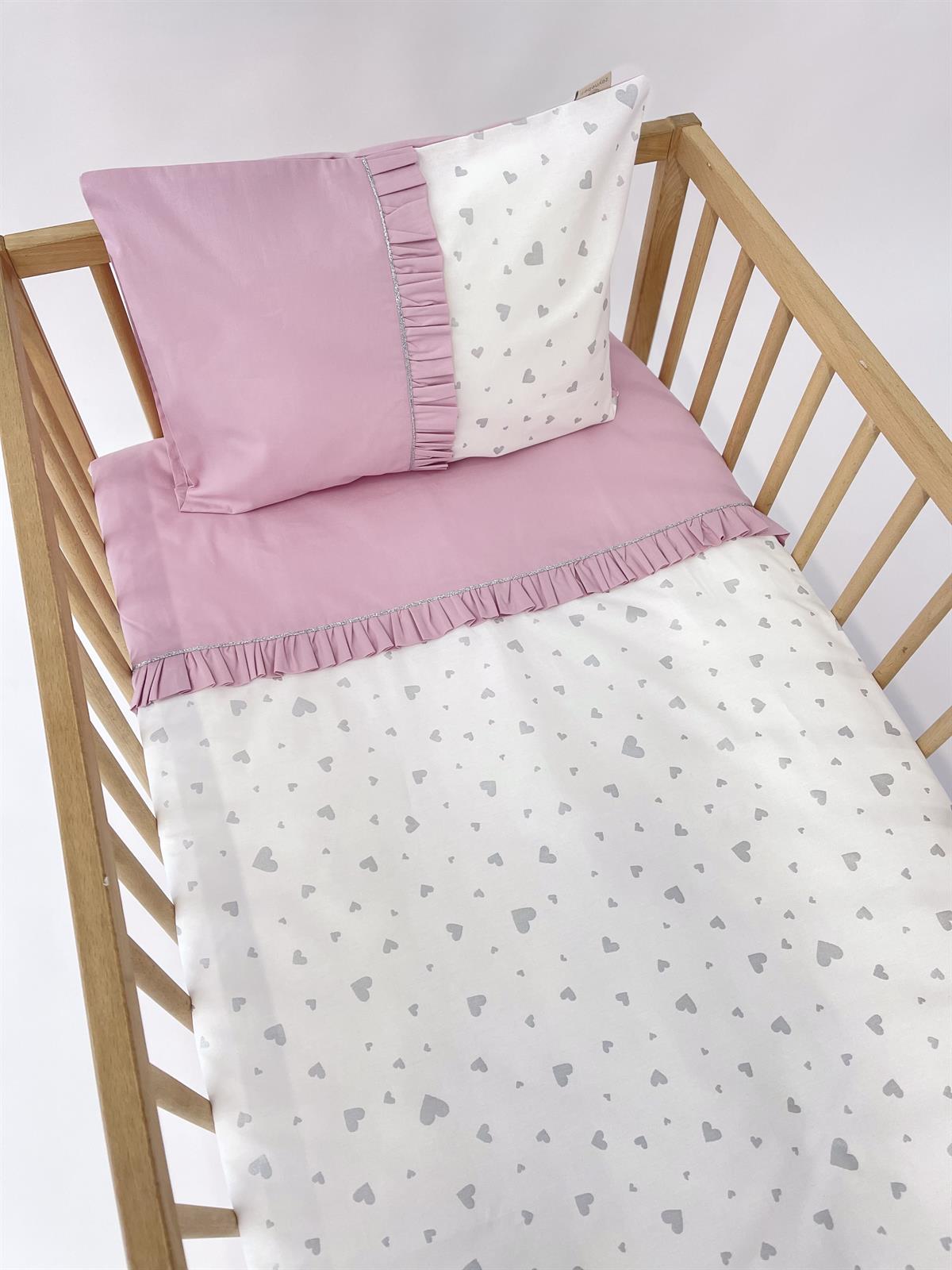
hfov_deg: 53.1
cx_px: 476
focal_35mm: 26
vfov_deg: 67.3
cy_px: 635
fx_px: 953
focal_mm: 5.1
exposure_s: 1/121
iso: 125
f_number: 1.6
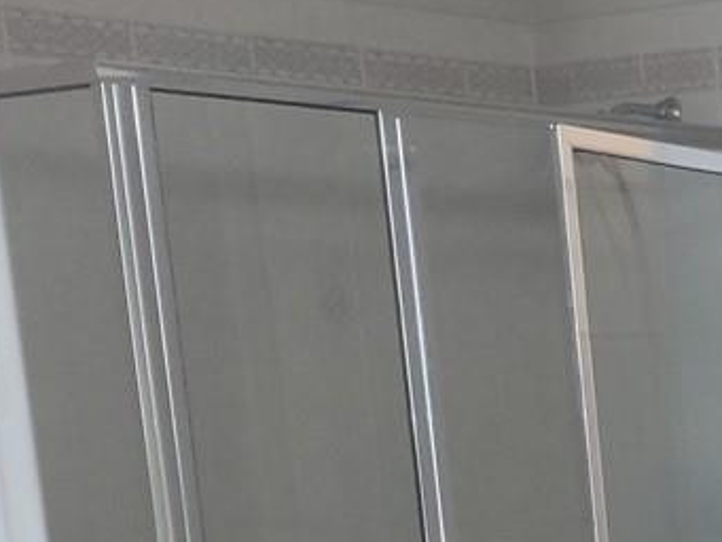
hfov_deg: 13.2
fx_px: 2545
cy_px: 883
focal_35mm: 122
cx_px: 1580
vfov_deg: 11.5
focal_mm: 5.4
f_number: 1.8
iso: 80
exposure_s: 1/60
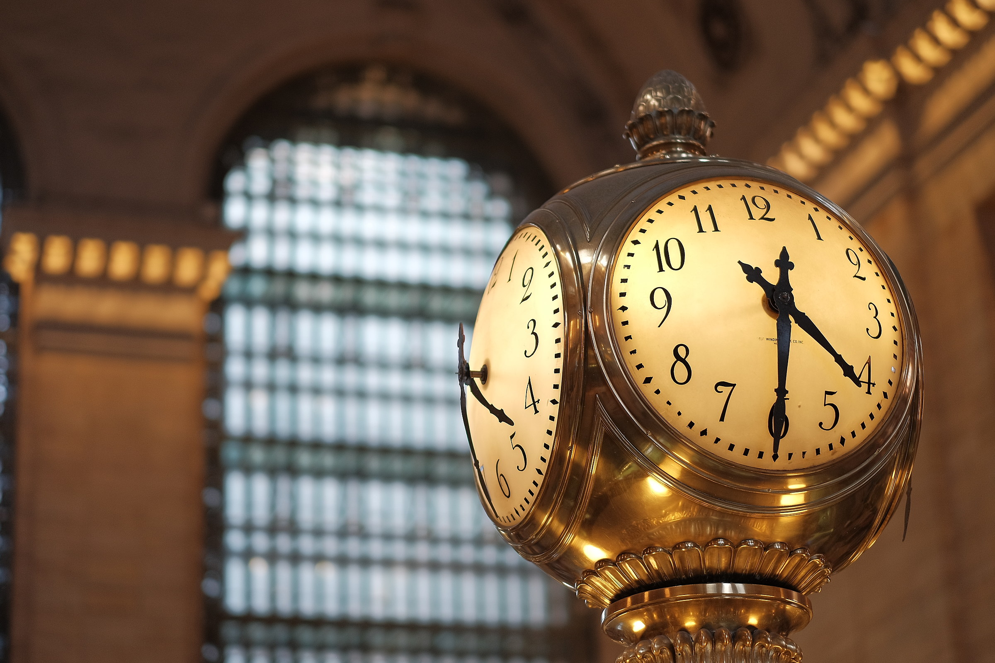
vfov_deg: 16.3
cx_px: 498
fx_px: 2321
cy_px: 332
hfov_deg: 24.2
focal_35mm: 84
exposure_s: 1/90
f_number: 1.2
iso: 200
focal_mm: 56
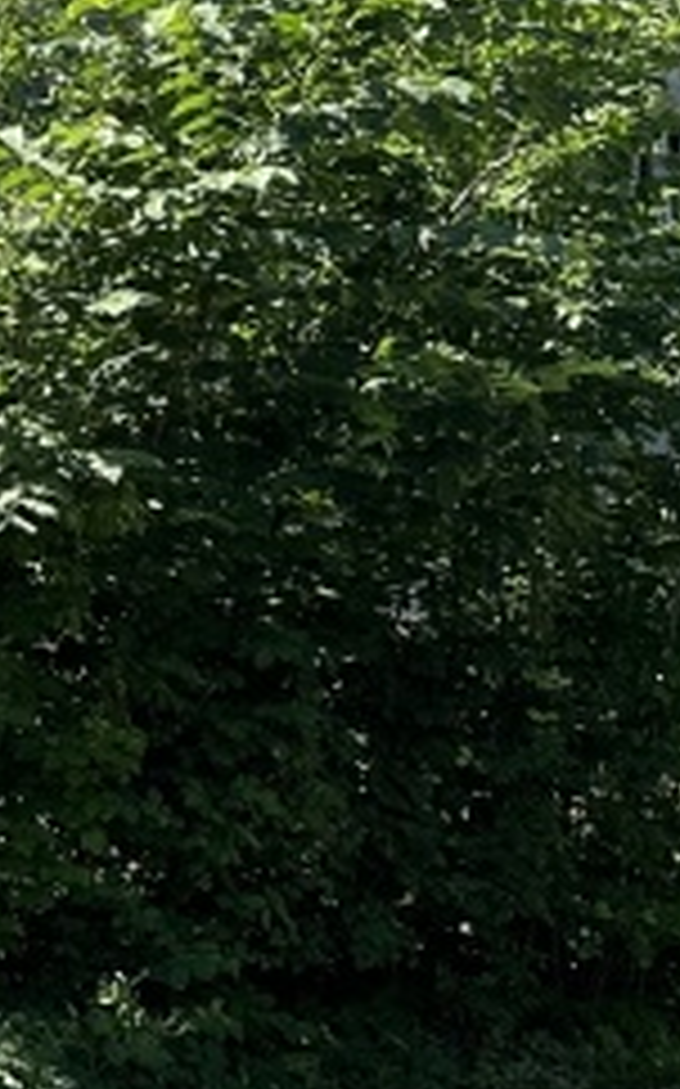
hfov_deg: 10.6
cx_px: -1063
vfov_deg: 20.0
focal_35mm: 101
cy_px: 4
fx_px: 2998
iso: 80
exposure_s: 1/1587
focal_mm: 6.86
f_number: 1.78
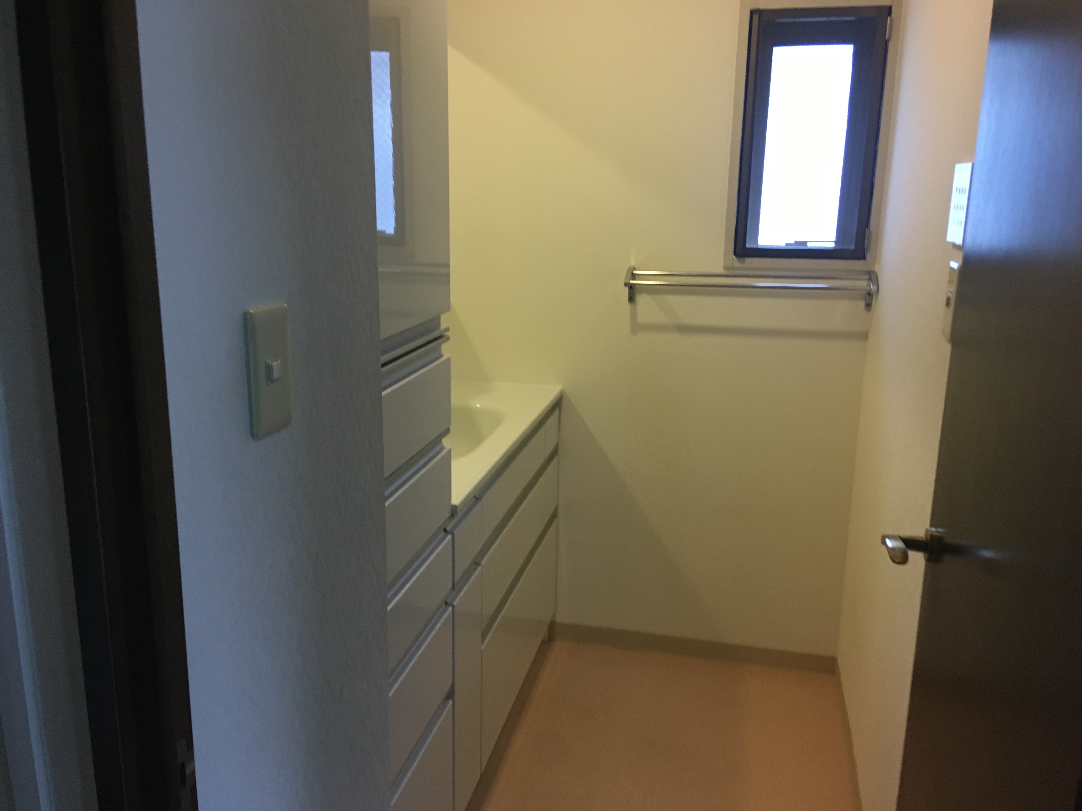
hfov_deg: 61.7
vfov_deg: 48.2
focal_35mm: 29
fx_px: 906
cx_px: 541
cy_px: 406
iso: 160
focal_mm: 4.15
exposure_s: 1/33
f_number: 2.2
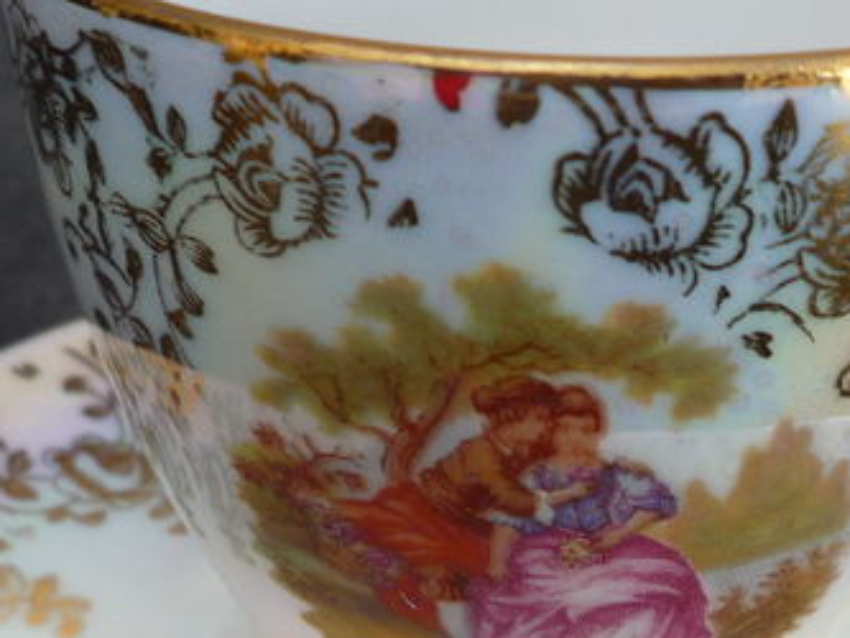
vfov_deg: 19.2
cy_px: 607
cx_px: 500
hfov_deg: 25.9
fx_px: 1842
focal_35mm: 75
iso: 100
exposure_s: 1/30
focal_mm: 4.4
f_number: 2.8
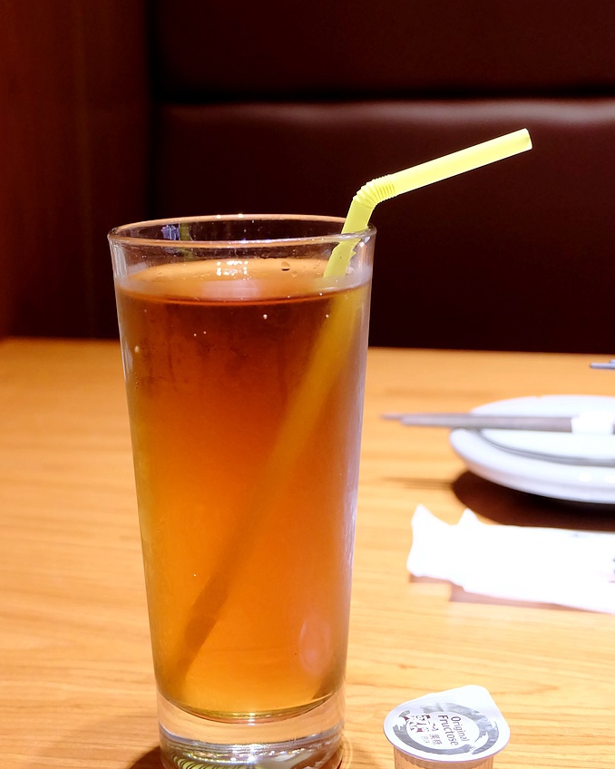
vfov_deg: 52.7
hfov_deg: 43.3
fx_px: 774
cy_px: 442
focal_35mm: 34
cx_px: 308
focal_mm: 20.1
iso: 1600
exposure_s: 1/40
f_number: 3.8
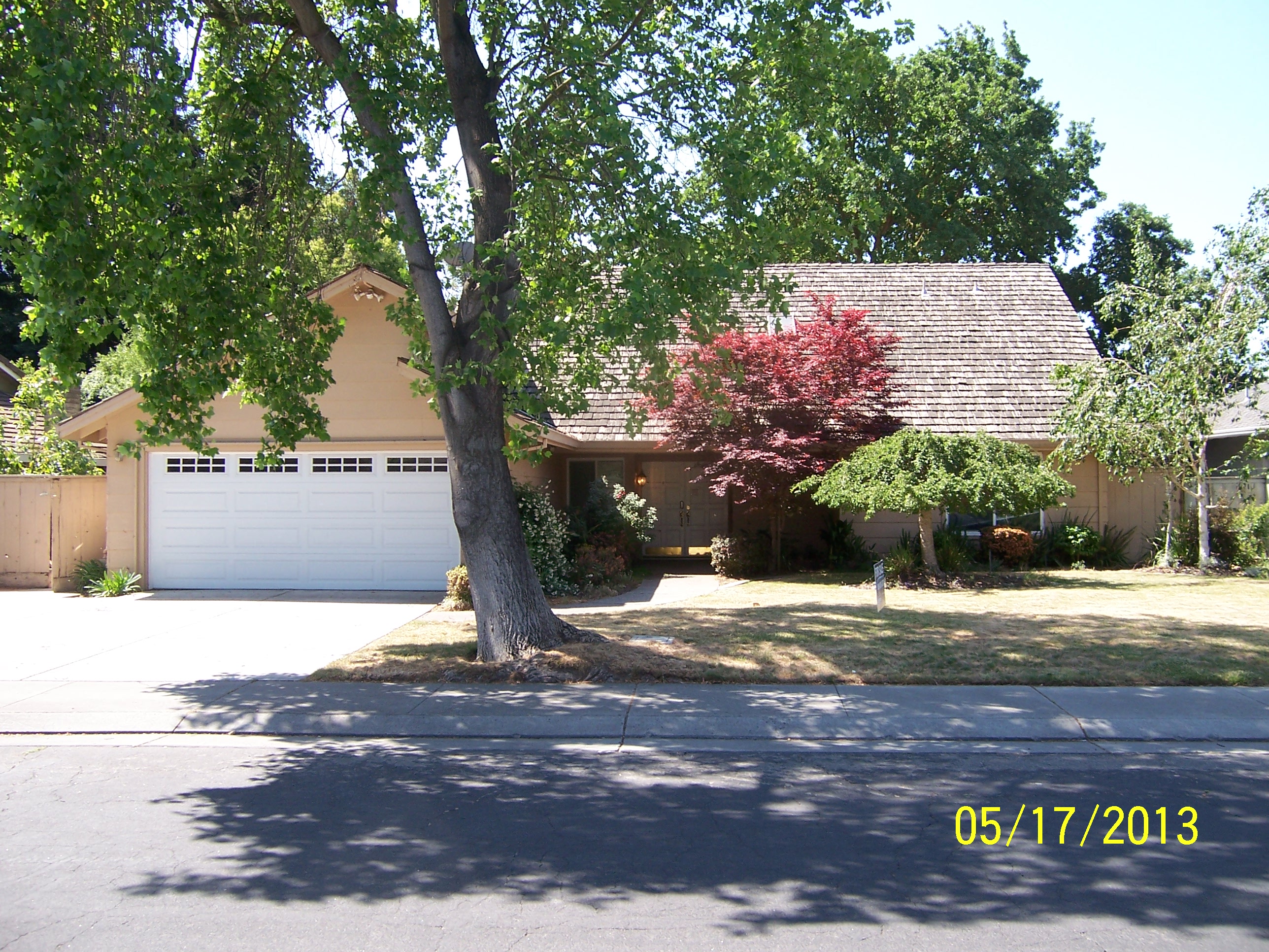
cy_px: 476
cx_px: 634
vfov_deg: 42.9
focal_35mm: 33
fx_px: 1210
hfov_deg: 55.4
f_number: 3.4
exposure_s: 1/180
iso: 80
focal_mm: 5.5
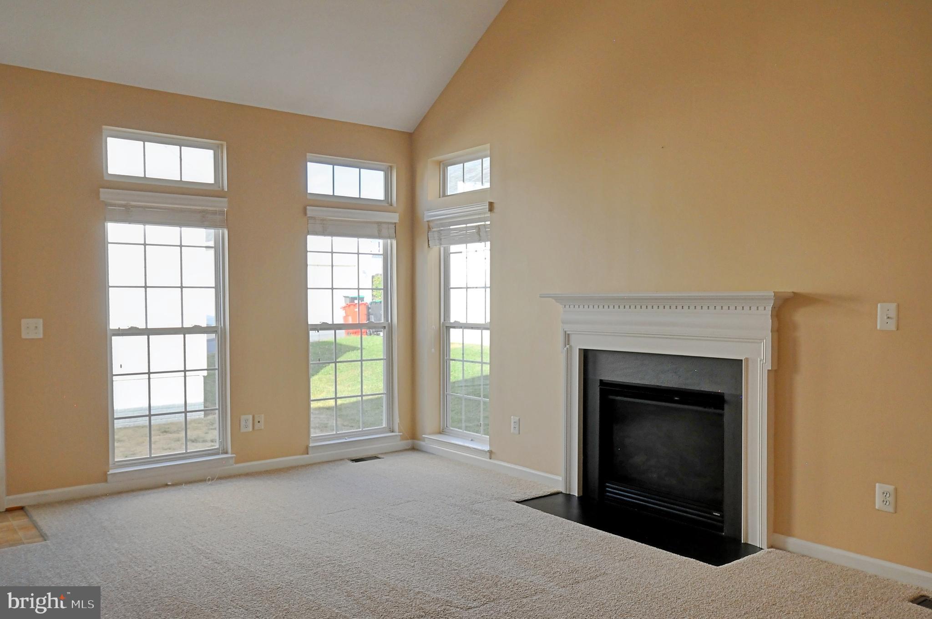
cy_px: 310
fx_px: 737
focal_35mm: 28
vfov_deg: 45.6
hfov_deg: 64.6
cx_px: 466
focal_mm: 19
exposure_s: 1/160
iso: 800
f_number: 8
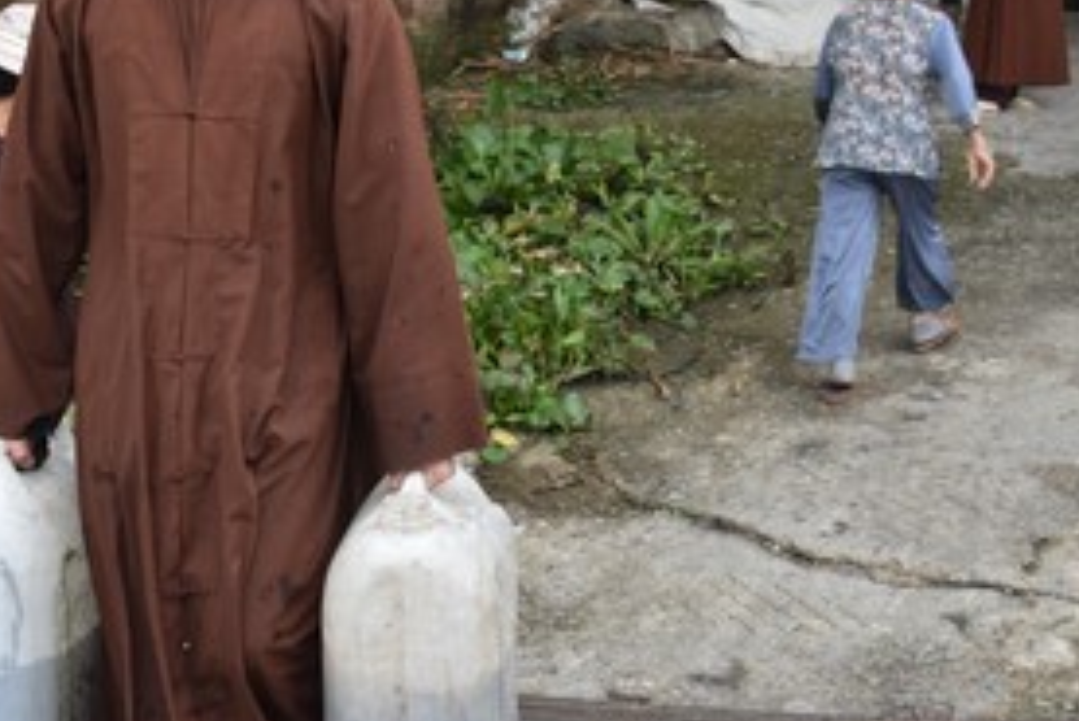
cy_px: 257
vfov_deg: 14.6
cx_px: 296
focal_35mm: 94
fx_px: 2819
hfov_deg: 21.5
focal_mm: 40
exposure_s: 1/200
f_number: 7.1
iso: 400
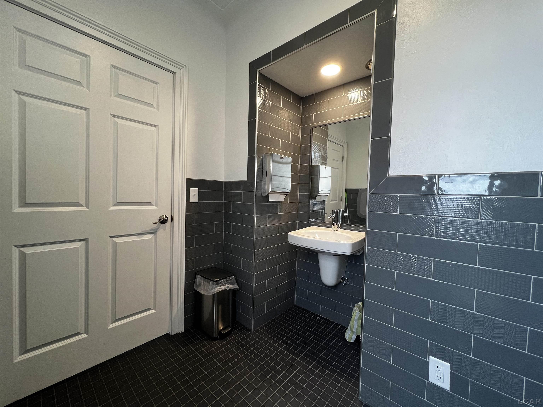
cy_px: 204
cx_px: 272
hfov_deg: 106.2
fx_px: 204
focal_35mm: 13
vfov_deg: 89.9
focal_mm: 1.57
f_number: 1.8
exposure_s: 1/60
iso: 160
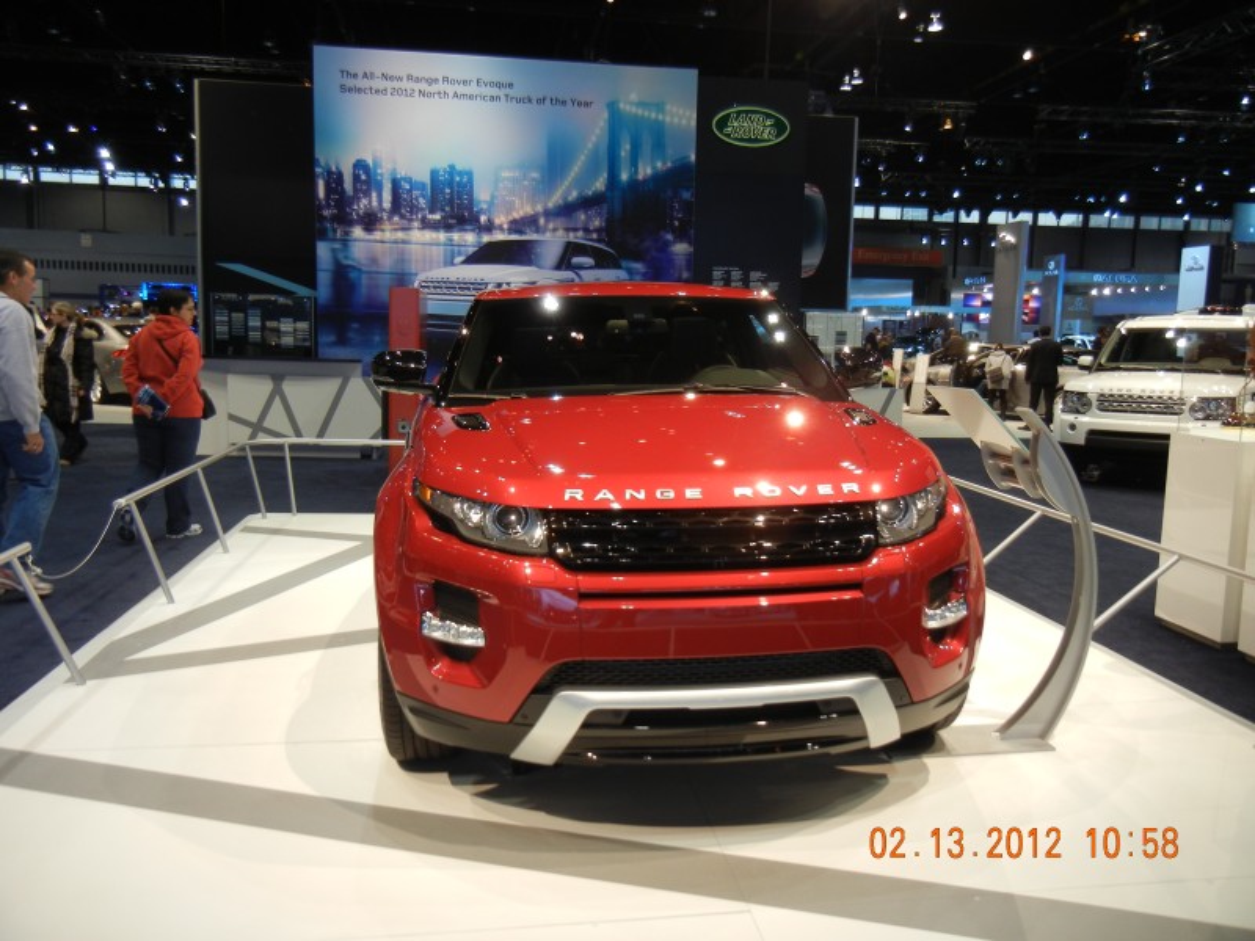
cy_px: 470
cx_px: 628
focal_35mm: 30
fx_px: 1088
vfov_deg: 46.8
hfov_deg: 60.0
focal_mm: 5.4
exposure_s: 1/60
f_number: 3.5
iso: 171
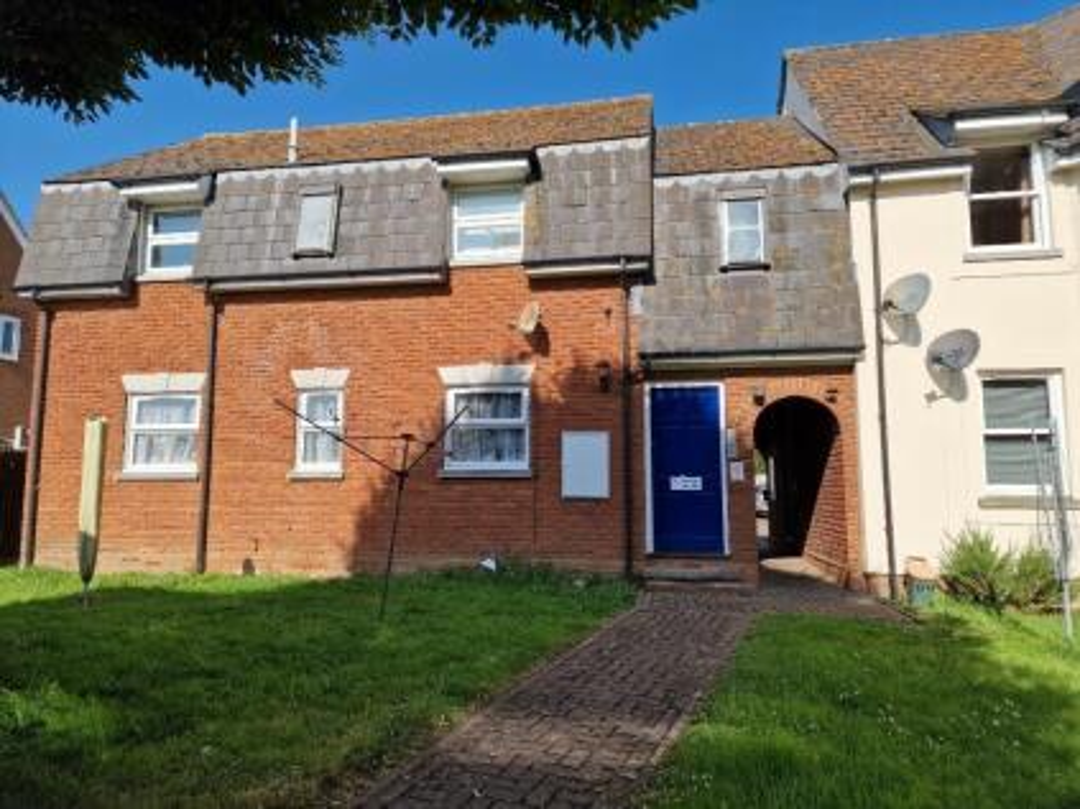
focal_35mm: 23
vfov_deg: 58.9
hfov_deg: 73.9
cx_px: 540
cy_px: 404
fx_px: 717
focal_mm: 6.4
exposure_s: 1/1276
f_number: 1.8
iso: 50
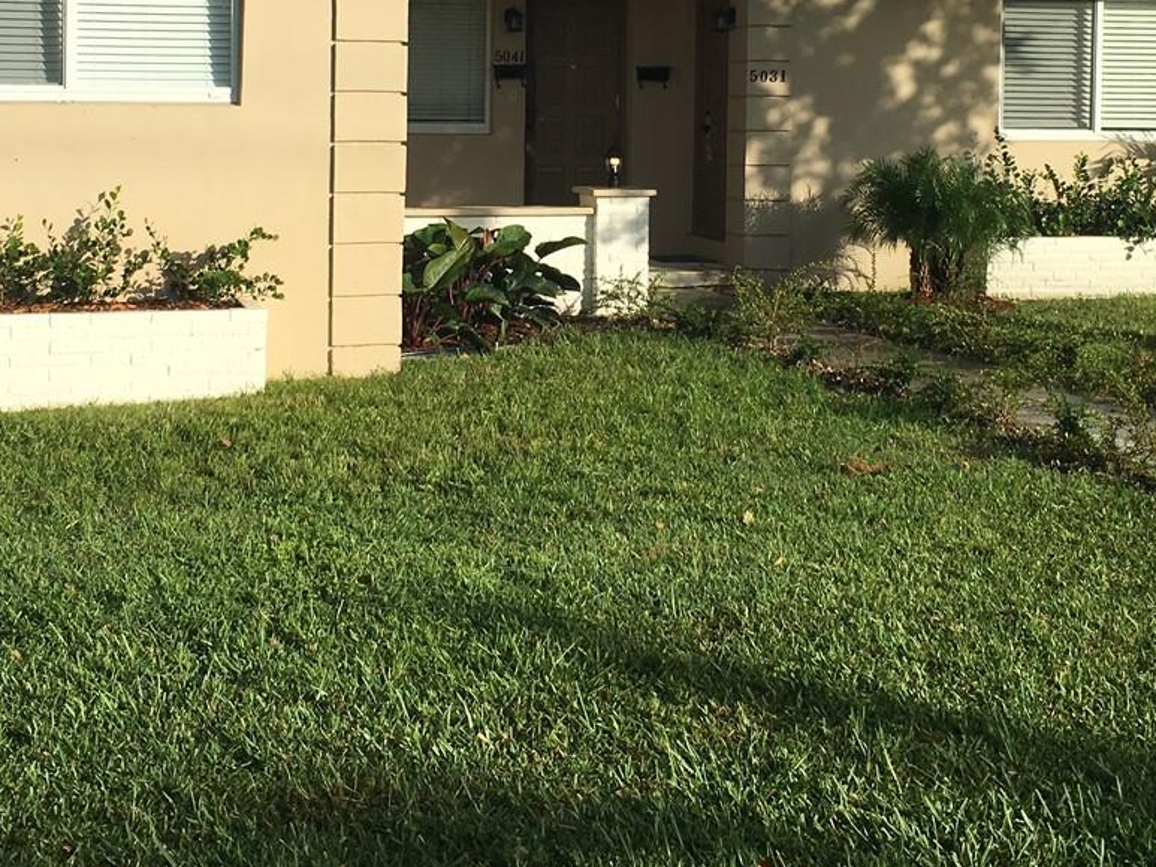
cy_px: 130
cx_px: 514
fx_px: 2004
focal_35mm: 60
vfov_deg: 23.9
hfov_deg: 32.1
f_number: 2.2
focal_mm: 4.15
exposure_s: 1/1876
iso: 25
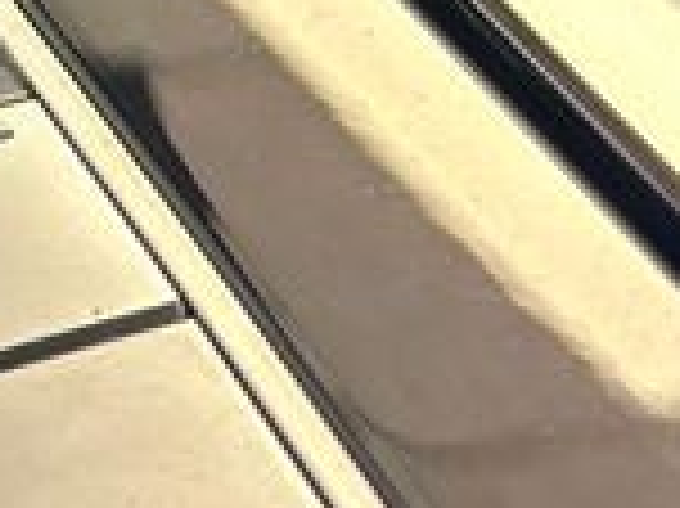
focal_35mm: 204
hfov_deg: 9.1
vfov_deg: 7.0
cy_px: -486
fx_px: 4004
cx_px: -743
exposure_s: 1/40
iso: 250
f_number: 1.78
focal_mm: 6.86
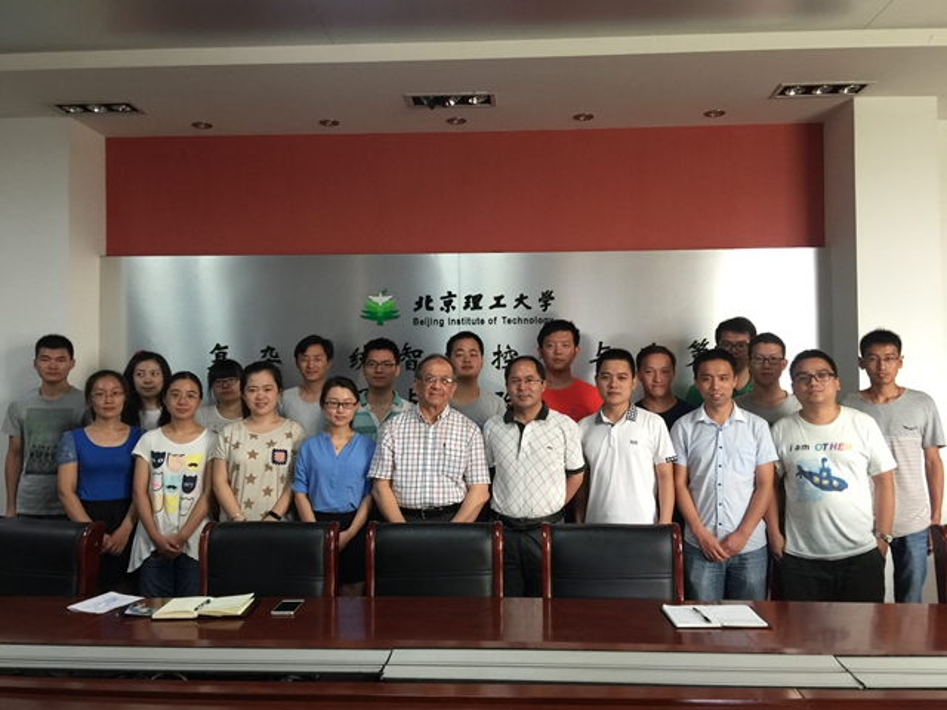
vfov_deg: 48.2
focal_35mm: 29
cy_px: 355
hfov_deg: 61.7
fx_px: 793
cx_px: 474
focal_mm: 4.15
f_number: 2.2
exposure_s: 1/17
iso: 80
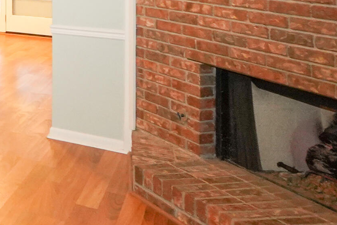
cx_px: -213
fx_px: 506
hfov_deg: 24.6
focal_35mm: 54
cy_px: -81
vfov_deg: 22.1
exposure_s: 1/160
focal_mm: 10
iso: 3200
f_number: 4
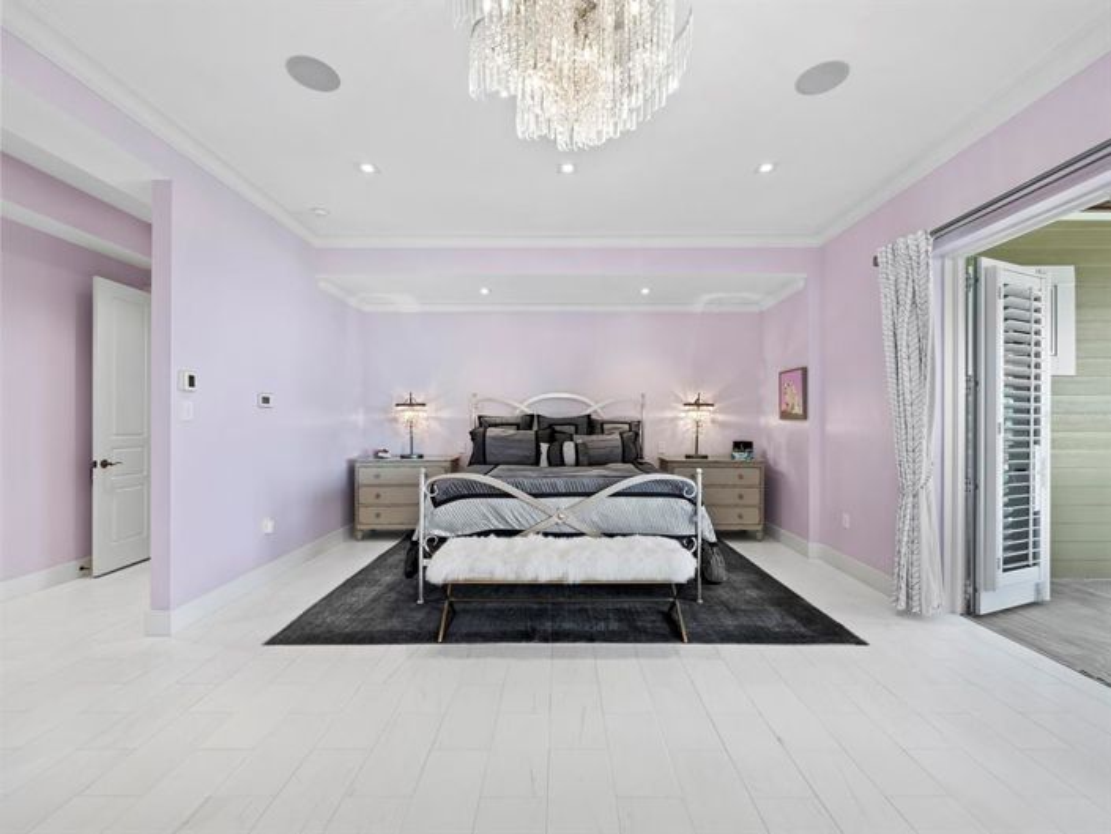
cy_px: 417
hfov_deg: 102.1
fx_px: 449
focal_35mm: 14
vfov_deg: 85.7
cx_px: 556
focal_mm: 7
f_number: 9
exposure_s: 1/13
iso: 400
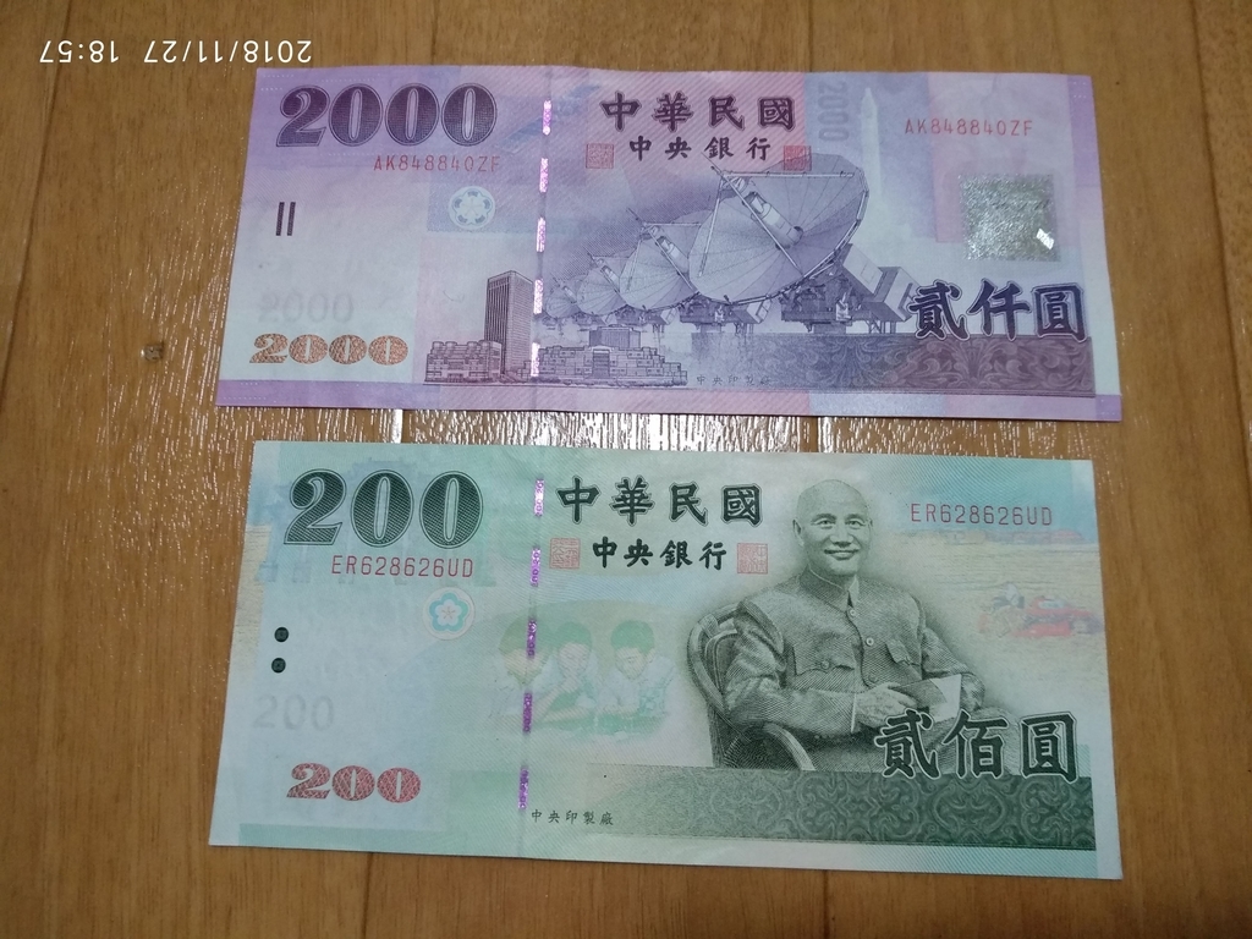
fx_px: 796
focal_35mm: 22
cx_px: 626
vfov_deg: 61.1
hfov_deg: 76.4
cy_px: 470
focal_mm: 3.81
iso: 640
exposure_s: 1/25
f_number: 2.2
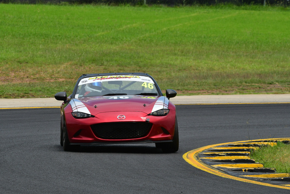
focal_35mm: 435
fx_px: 3505
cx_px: 145
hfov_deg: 4.7
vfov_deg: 3.2
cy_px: 97
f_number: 11
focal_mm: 290
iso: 400
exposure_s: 1/640
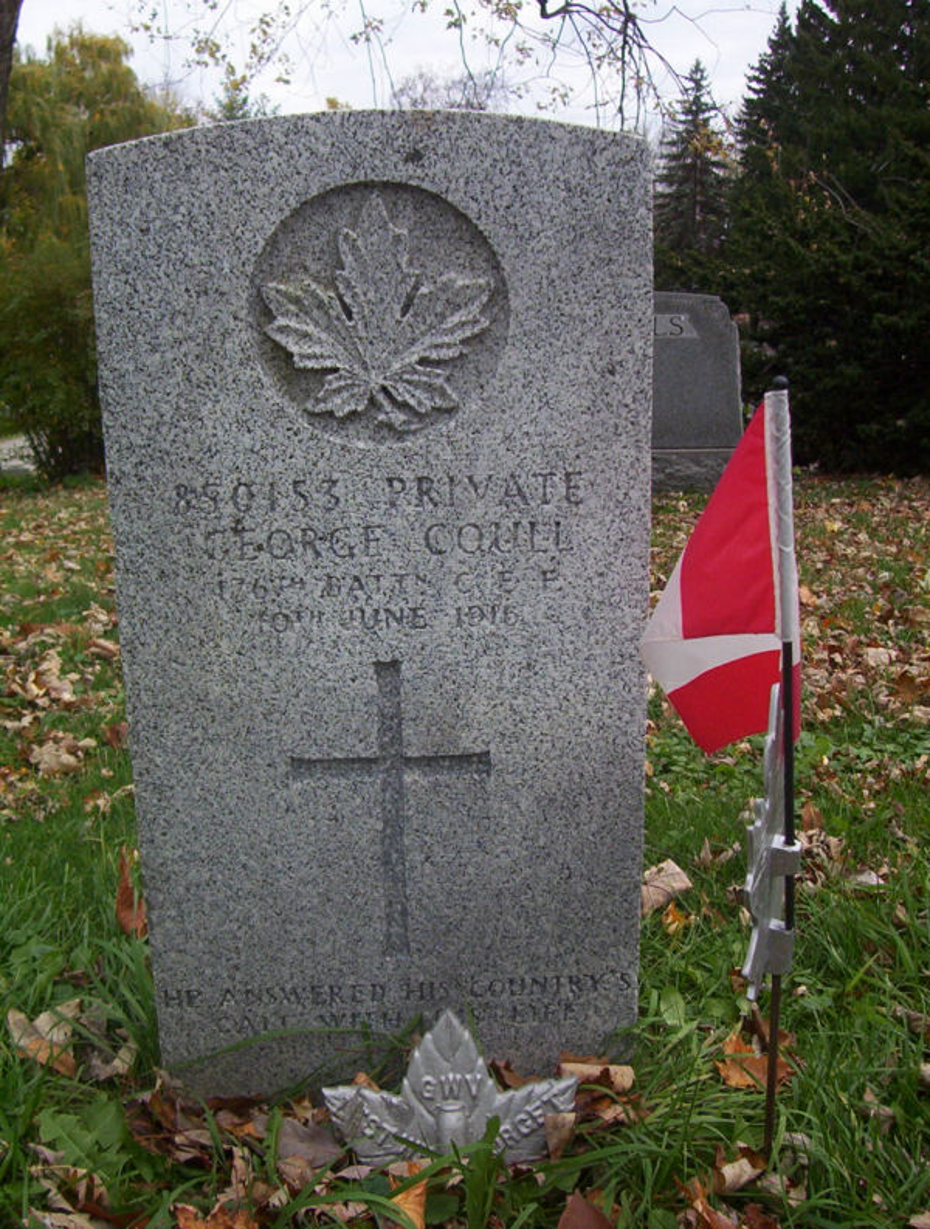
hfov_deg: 33.8
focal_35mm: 43
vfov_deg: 43.7
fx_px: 1532
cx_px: 465
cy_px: 614
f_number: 2.73
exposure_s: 1/521
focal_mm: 5.77
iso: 100
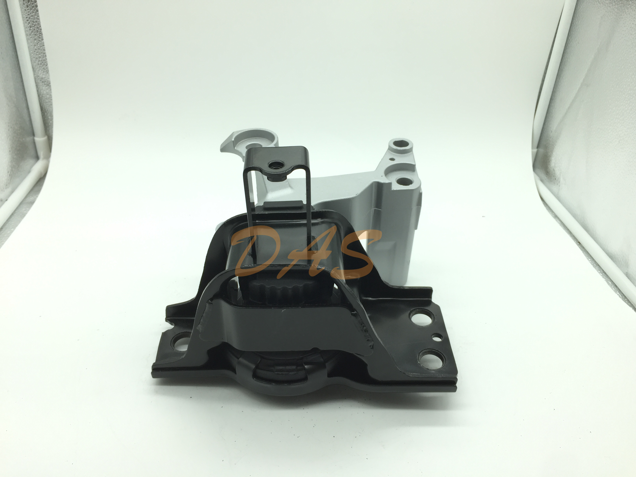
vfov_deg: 48.2
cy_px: 238
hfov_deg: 61.7
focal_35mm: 29
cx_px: 318
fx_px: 533
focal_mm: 4.15
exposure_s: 1/230
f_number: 2.2
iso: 32
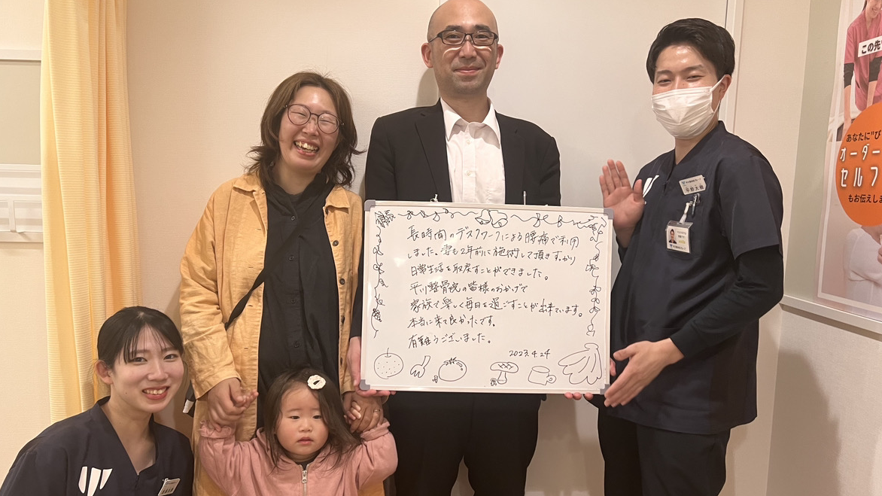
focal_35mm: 29
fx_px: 678
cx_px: 436
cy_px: 276
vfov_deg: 40.1
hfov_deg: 66.1
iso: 125
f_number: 1.5
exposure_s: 1/60
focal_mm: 5.7
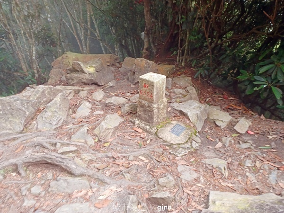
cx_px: 142
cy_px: 106
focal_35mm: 25
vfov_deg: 54.9
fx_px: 205
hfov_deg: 69.4
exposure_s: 1/59
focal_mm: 4.6
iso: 80
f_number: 1.8
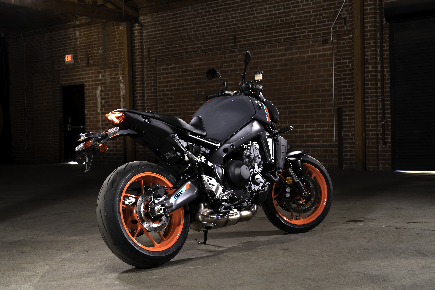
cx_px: 218
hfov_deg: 40.3
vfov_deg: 27.5
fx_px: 592
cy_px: 145
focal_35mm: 49
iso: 50
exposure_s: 1/1.67
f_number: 5.6
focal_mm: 49
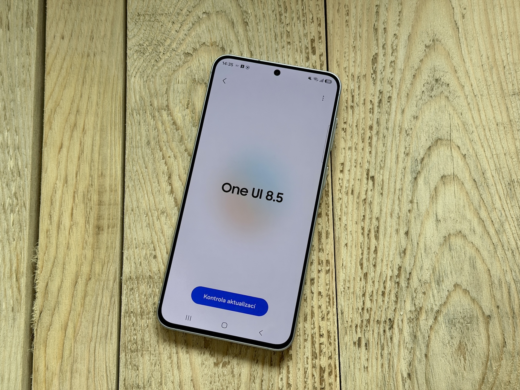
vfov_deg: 30.3
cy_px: 195
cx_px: 260
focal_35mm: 48
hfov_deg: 39.7
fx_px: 721
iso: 64
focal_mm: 6.76
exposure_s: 1/121
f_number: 1.78
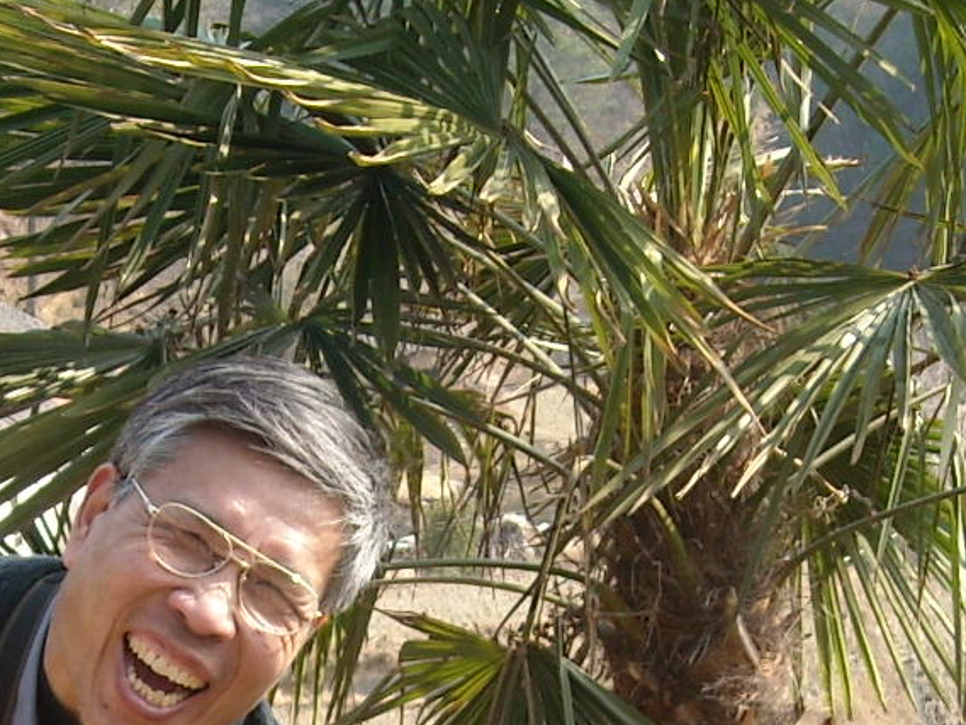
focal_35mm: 126
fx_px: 3517
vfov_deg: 11.5
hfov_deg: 15.6
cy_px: 891
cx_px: 328
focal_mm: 5.7
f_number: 2.8
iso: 64
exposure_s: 1/323
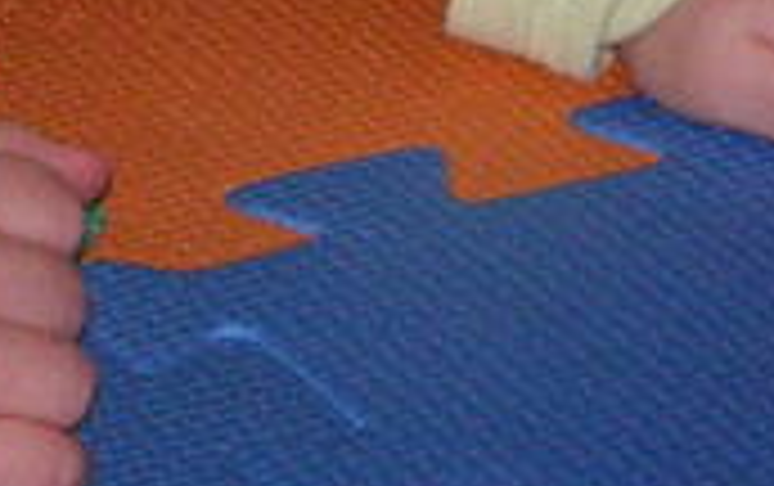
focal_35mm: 472
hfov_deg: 4.4
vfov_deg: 2.8
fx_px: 9969
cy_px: -612
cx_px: -135
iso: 160
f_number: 4.9
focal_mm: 15.9
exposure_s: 1/90
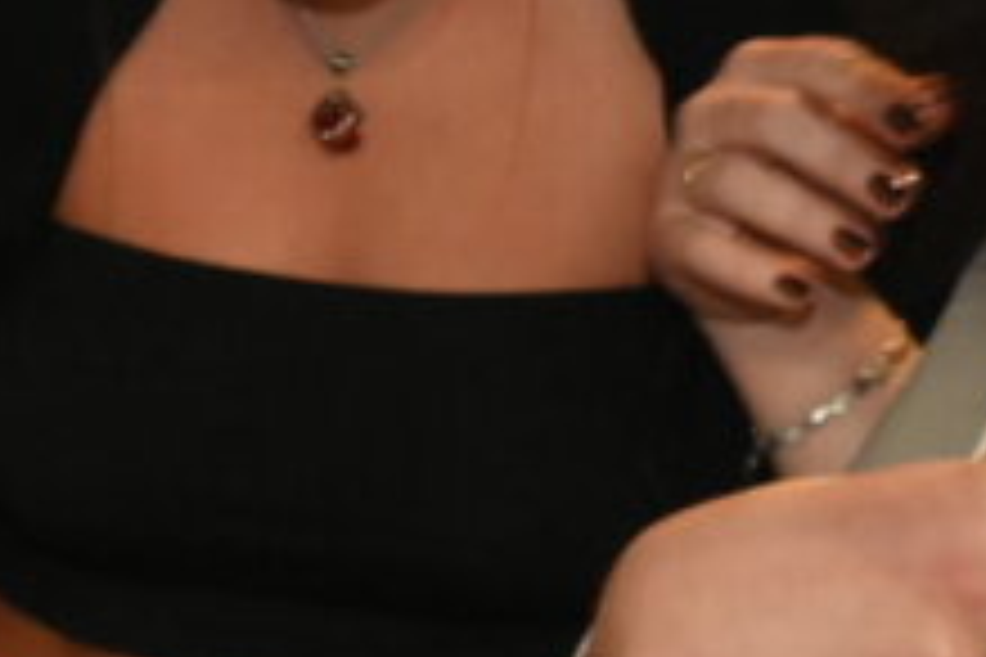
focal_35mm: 304
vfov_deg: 4.5
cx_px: 1549
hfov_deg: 6.7
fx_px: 8326
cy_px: 88
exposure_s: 1/80
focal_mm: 65
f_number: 6
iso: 11400
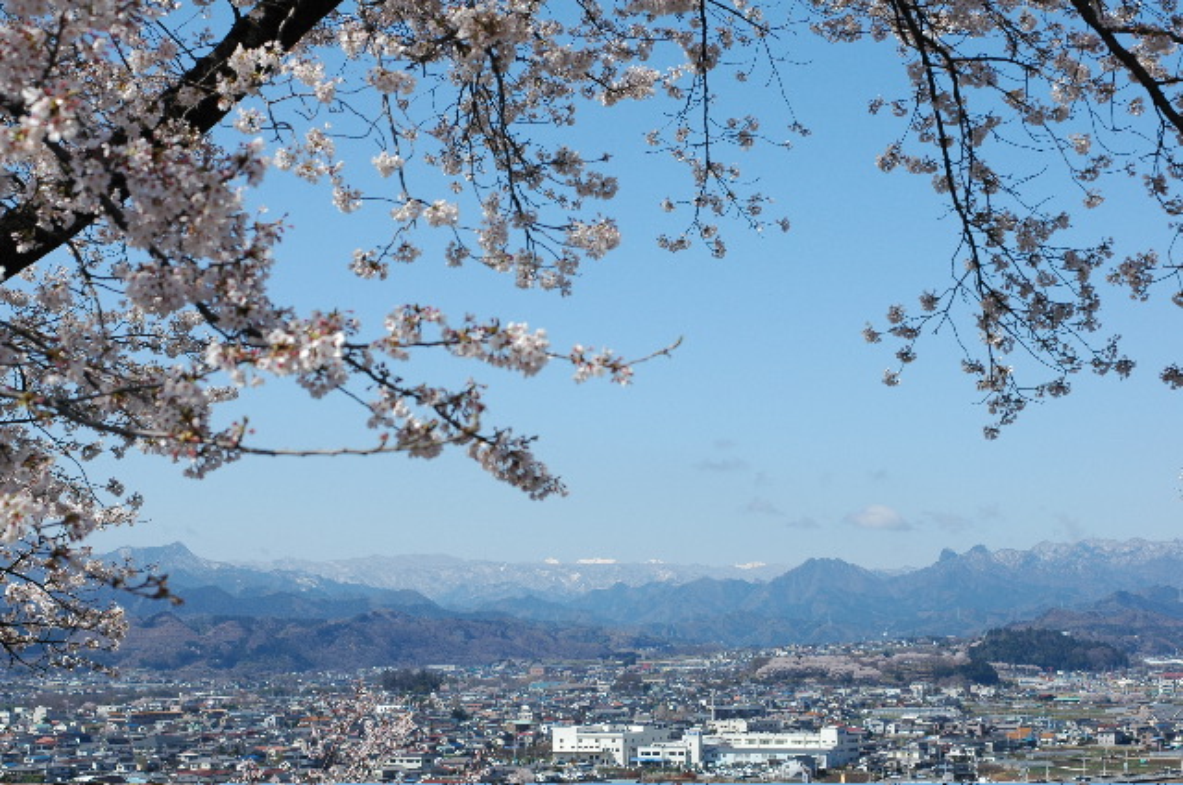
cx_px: 592
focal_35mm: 68
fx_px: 2215
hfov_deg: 29.9
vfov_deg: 20.1
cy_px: 392
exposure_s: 1/500
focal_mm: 45
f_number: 8
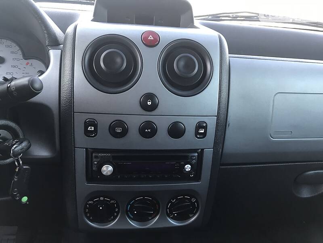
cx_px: 162
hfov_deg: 63.4
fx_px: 261
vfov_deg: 49.7
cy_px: 122
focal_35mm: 28
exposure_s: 1/30
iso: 32
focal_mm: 4
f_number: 1.8
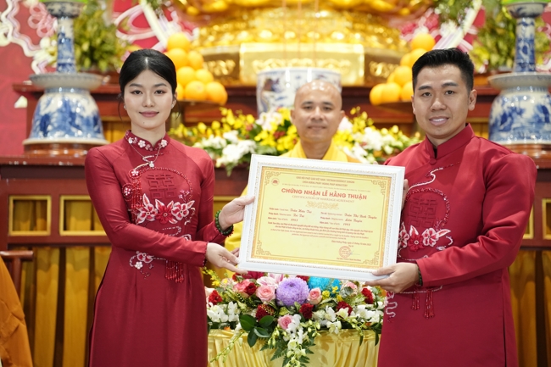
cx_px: 276
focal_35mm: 129
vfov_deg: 10.6
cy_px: 184
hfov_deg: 15.9
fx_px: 1974
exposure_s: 1/250
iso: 3200
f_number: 2.8
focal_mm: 129
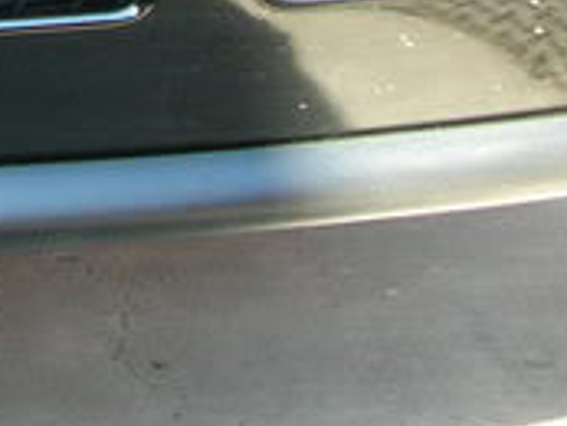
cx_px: -338
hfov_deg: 11.6
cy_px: -492
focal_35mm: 162
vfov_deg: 8.6
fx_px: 2655
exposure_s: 1/30
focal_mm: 5.8
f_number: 3
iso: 50
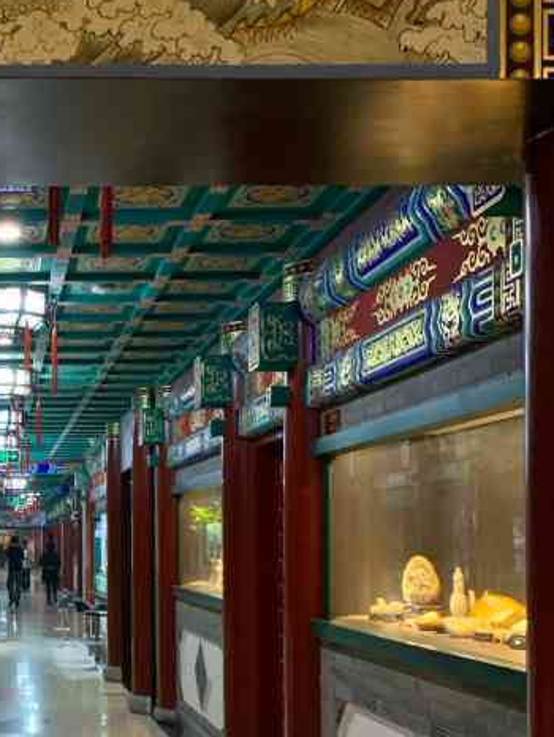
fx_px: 1109
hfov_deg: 26.6
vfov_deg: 36.1
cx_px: 3
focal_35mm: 52
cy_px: 540
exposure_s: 1/50
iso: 320
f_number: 1.8
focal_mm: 4.25
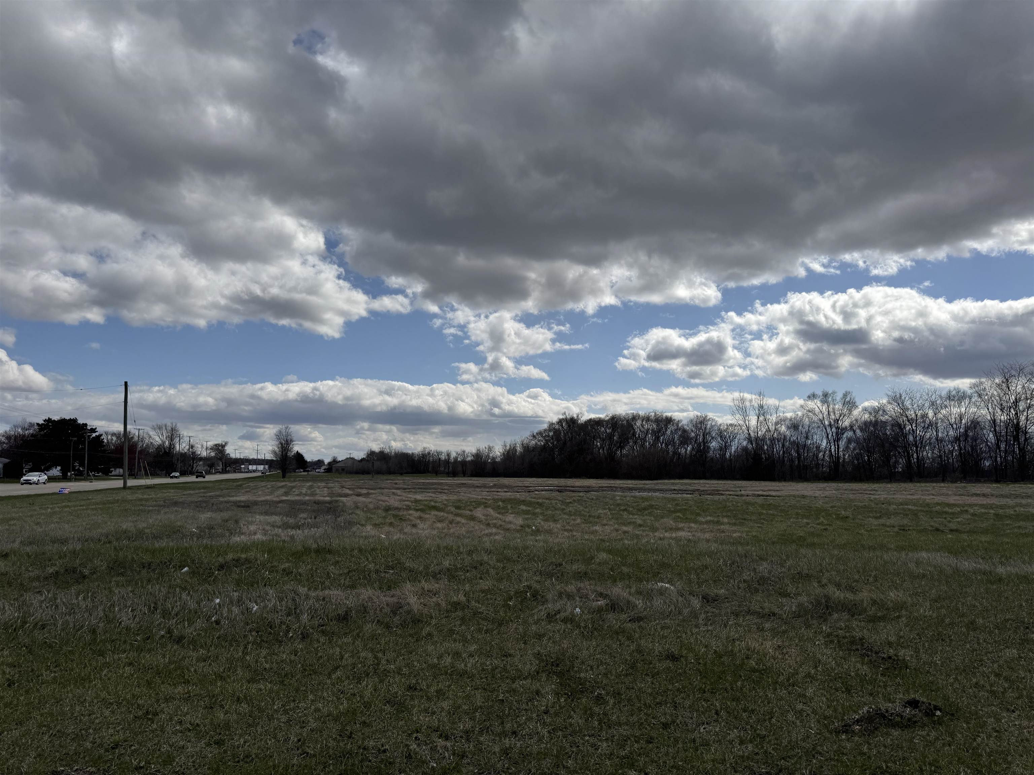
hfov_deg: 71.6
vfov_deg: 56.8
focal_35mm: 24
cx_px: 517
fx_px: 717
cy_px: 388
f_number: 1.78
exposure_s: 1/12346
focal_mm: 6.76
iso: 80
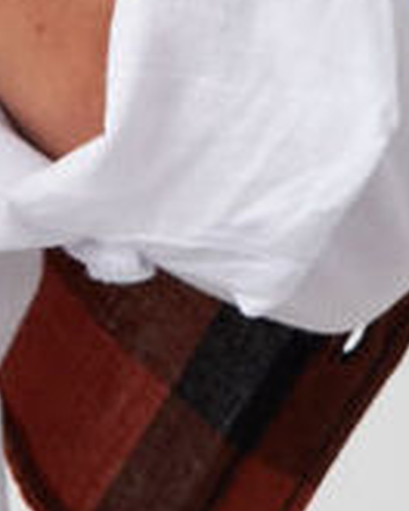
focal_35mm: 485
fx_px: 7339
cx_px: -564
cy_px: -381
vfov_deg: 4.0
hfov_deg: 3.2
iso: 160
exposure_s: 1/160
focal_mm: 56
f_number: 8
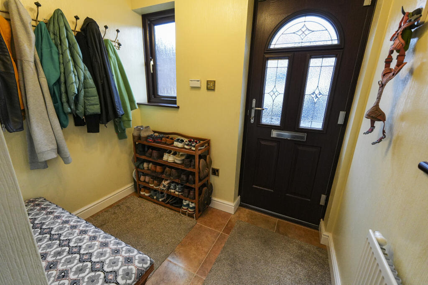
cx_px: 214
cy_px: 142
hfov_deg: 97.6
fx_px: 187
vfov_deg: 74.6
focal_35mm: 16
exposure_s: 1/160
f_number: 4
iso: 1250
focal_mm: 10.5
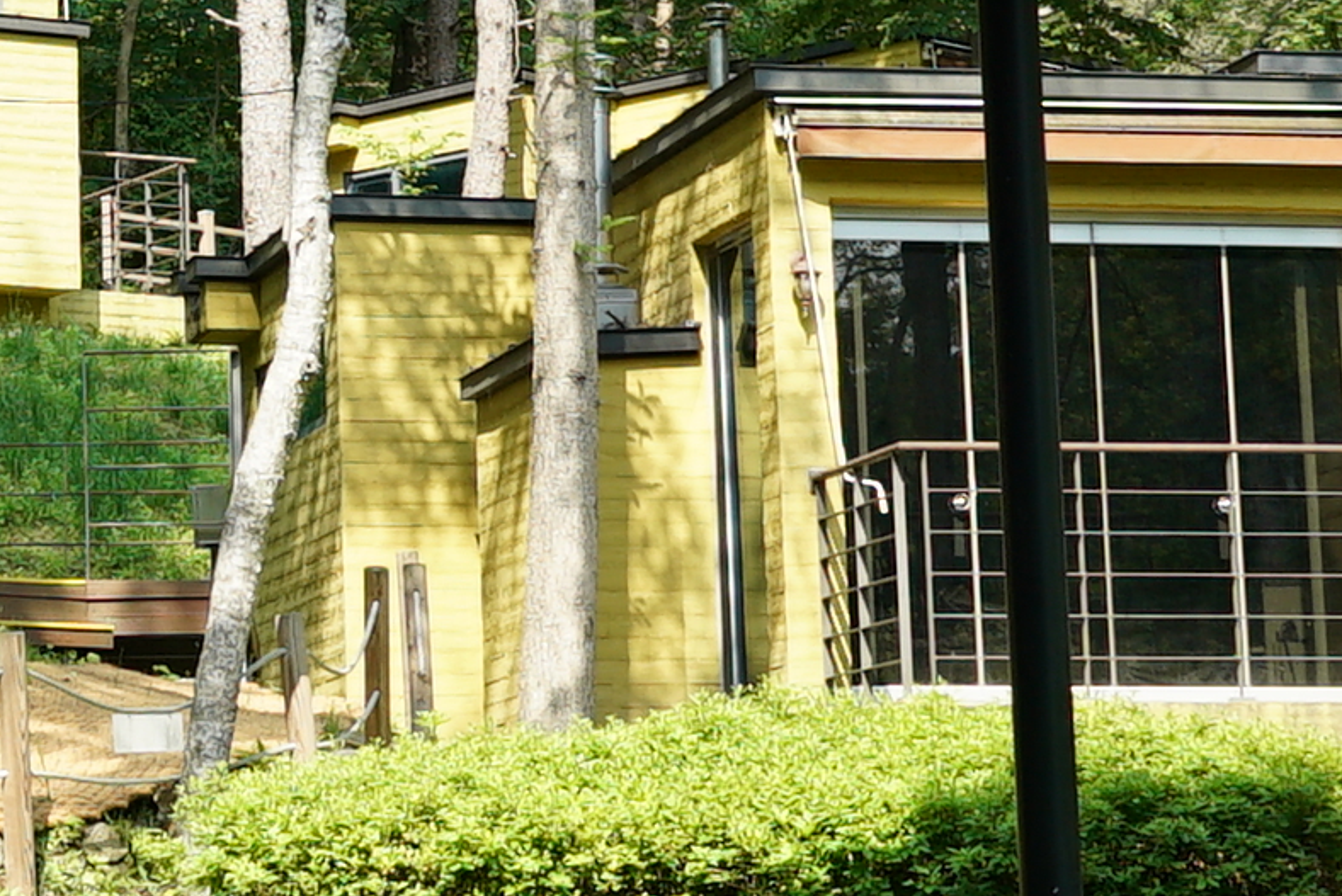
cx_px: -187
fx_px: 4811
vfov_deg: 10.6
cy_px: 153
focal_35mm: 129
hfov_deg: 15.4
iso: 200
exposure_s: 1/200
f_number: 6.3
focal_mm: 24
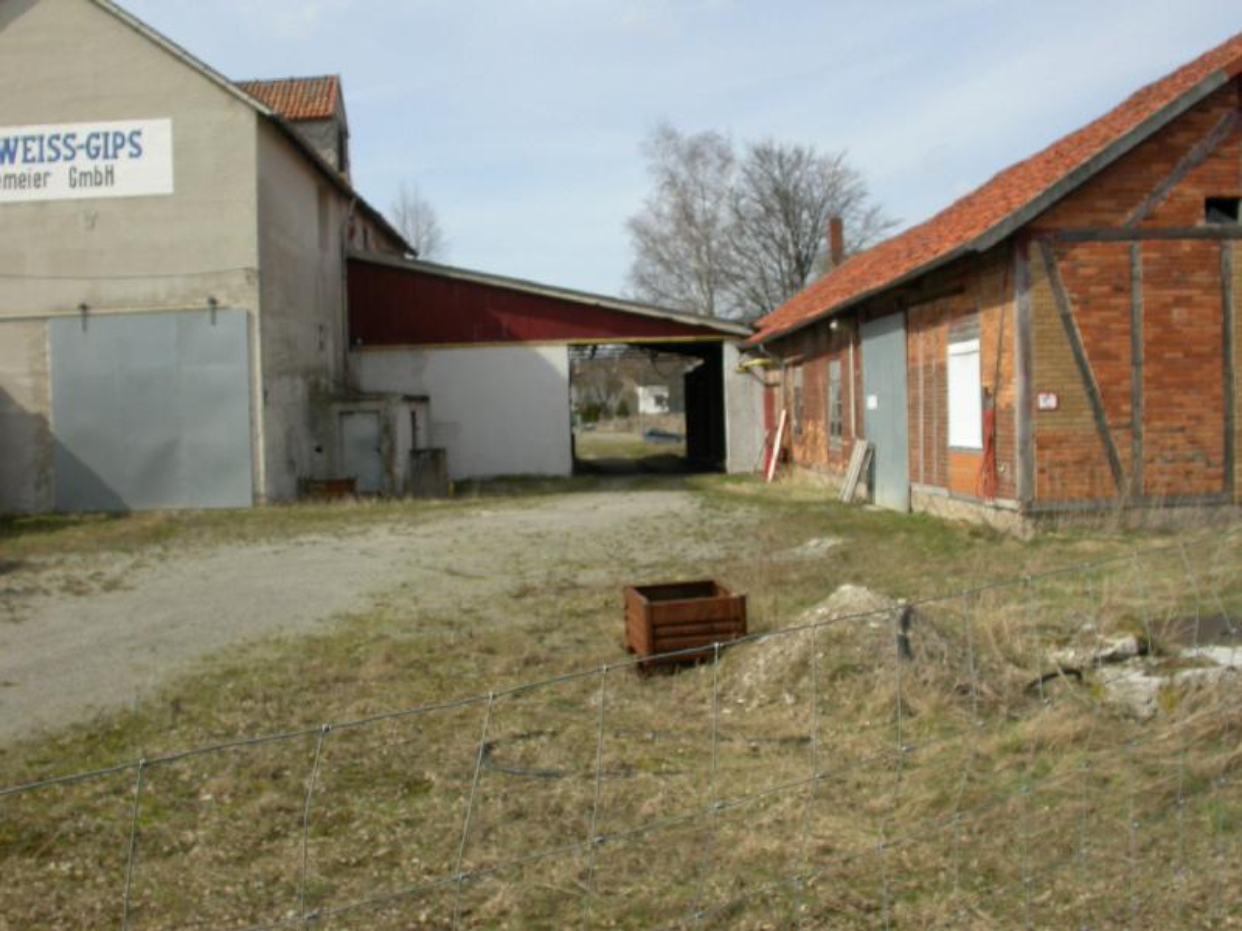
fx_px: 1363
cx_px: 621
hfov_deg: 49.0
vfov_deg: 37.7
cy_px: 466
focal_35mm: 38
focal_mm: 7.85
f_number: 5.3
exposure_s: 1/691
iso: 100
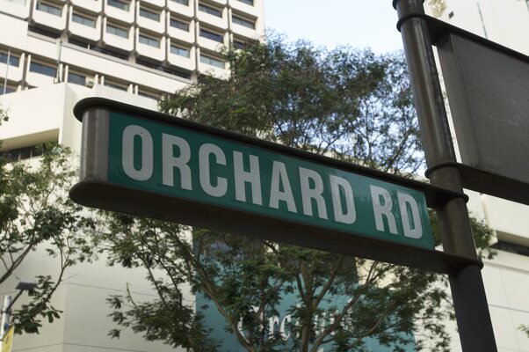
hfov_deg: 37.9
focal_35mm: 52
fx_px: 771
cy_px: 176
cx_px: 264
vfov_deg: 25.7
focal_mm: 35
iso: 400
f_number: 7.1
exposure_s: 1/80
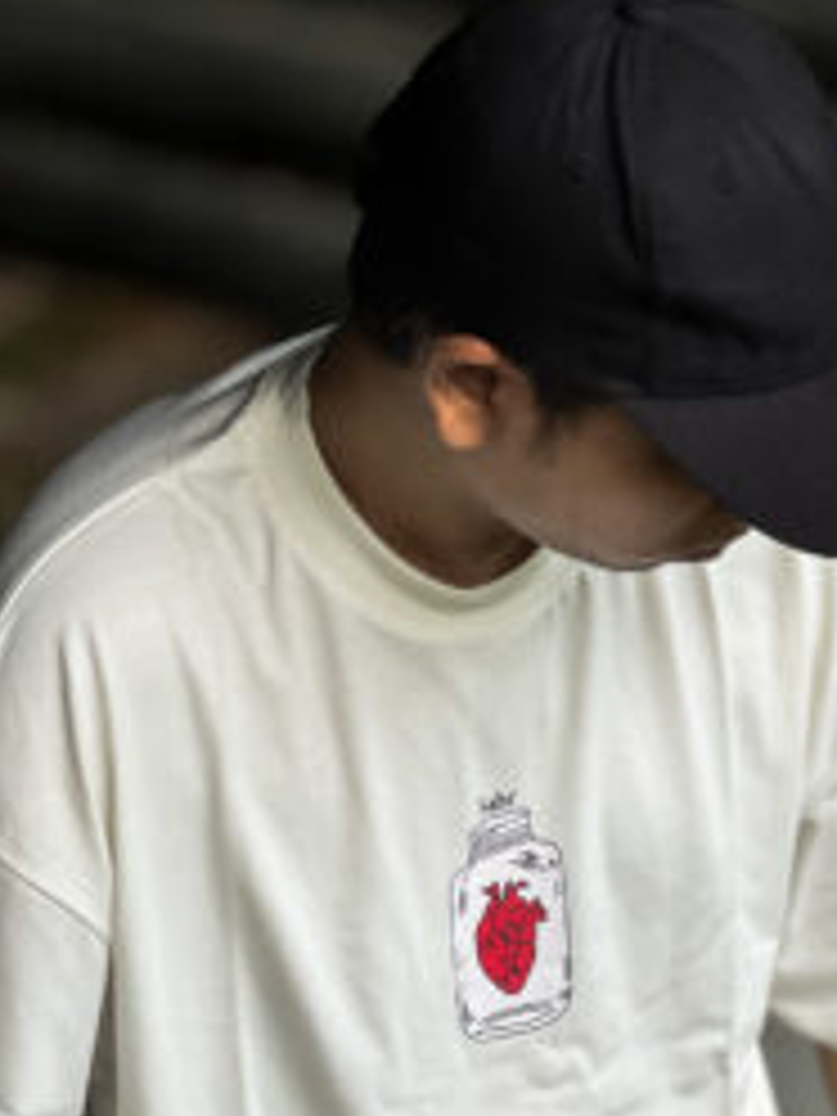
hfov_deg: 12.0
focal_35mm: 124
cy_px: 585
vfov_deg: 15.9
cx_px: 410
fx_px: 3998
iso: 20
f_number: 2.8
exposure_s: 1/120
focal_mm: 9
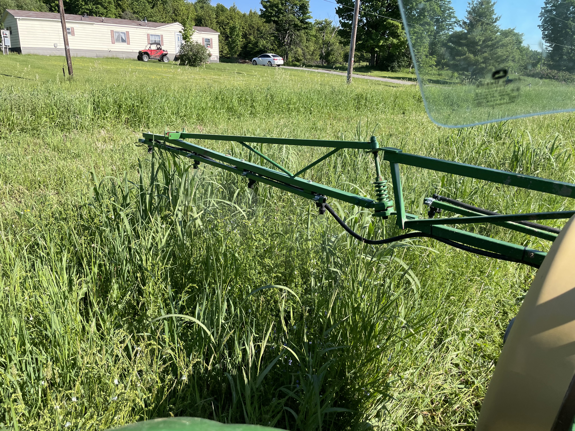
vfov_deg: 53.1
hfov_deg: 67.3
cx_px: 288
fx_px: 432
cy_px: 216
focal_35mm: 26
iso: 32
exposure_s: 1/1490
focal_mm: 4.2
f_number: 1.6
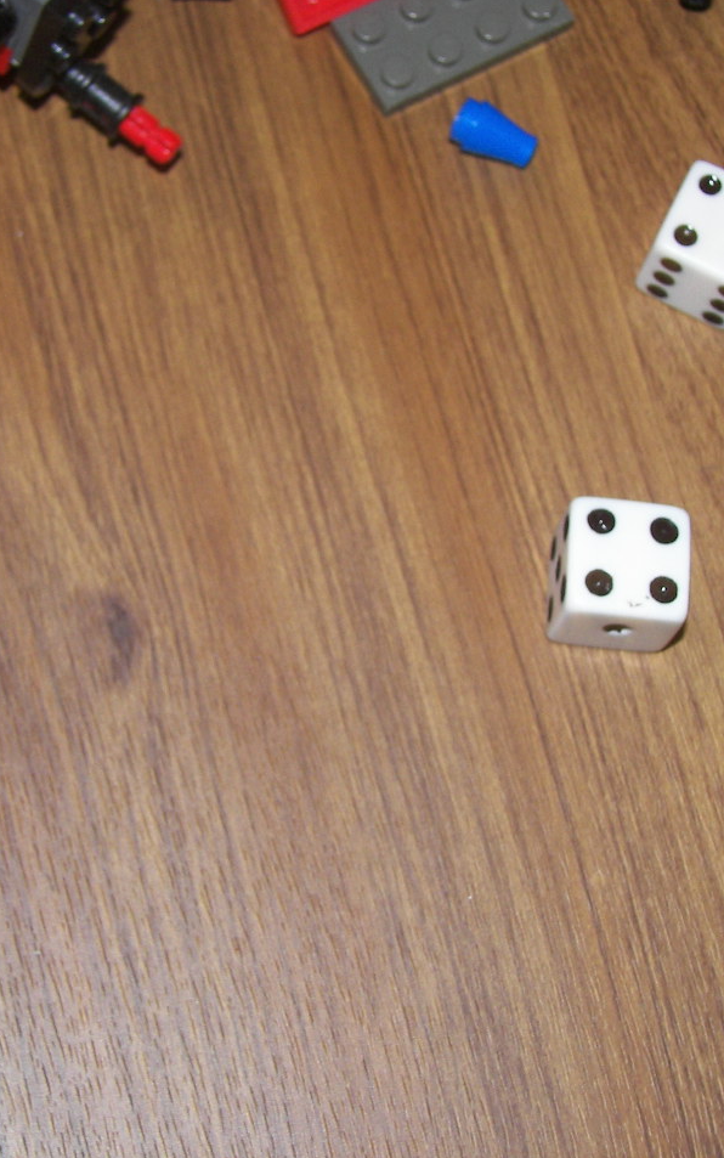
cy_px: 578
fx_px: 2651
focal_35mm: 84
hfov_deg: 15.5
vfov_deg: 24.6
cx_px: 316
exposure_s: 1/30
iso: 100
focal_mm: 9.9
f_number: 2.8
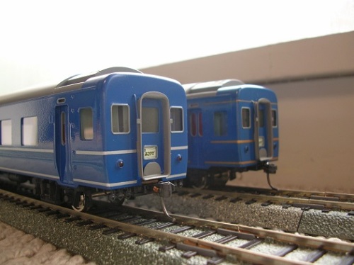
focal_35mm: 35
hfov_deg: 52.7
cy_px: 132
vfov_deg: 40.6
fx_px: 358
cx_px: 177
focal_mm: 5.8
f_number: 2.8
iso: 50
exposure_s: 1/15.7
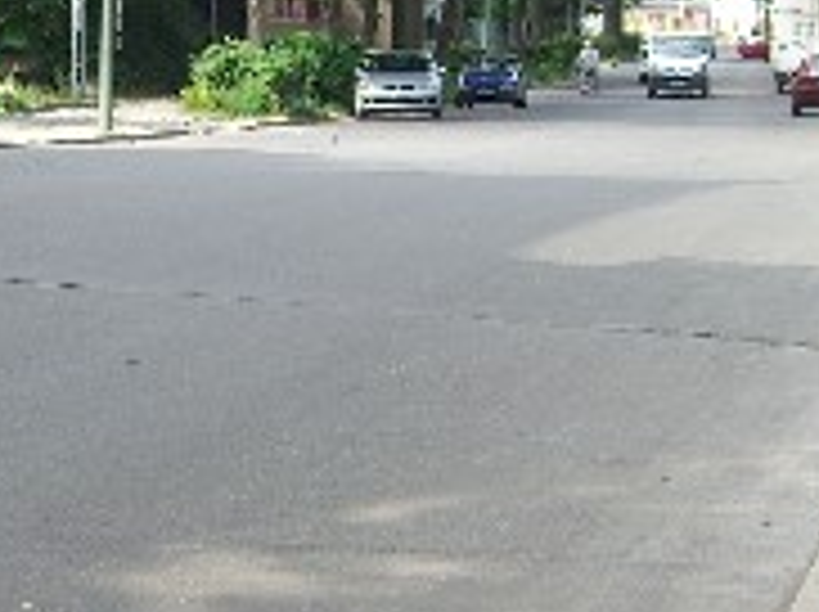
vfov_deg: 12.1
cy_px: 331
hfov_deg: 16.0
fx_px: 2883
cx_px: 101
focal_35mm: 122
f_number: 2.8
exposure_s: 1/320
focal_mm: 7.9
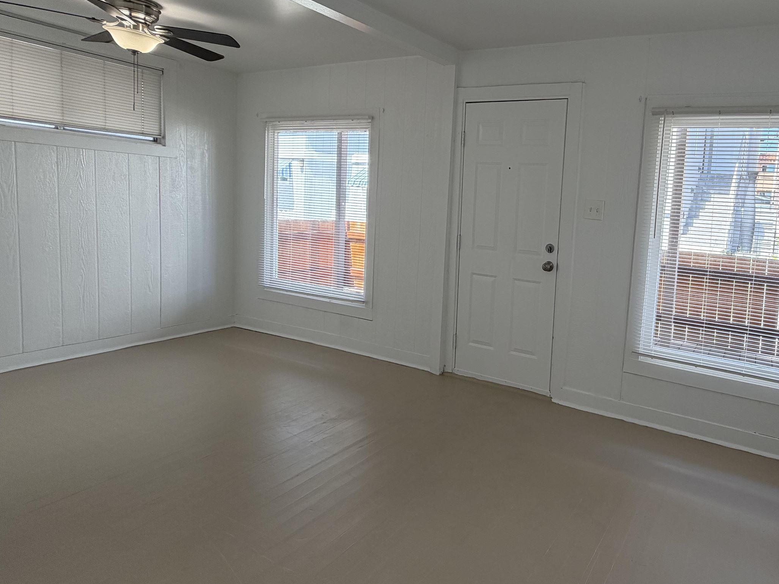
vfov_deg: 63.1
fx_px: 473
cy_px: 248
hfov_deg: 74.7
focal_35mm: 21
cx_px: 559
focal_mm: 2.22
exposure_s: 1/120
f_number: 2.2
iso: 64
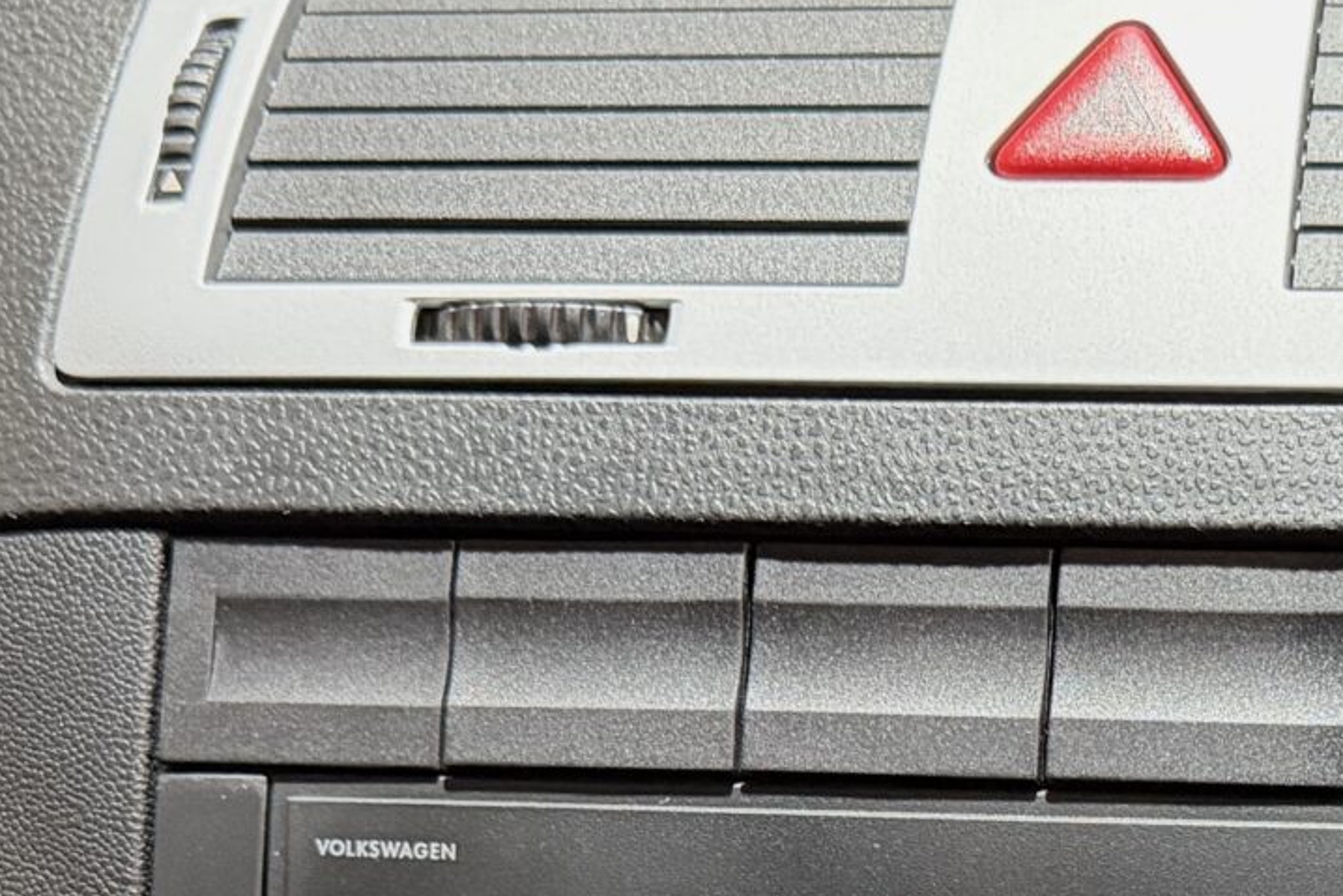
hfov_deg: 22.4
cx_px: 1158
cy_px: 1270
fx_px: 3321
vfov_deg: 14.5
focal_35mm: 89
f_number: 1.78
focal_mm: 6.76
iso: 800
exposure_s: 1/33
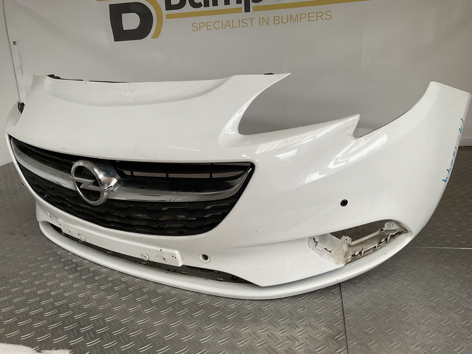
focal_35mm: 29
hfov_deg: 61.7
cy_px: 177
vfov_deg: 48.2
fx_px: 395
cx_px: 236
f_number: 1.8
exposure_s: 1/120
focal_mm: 3
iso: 50
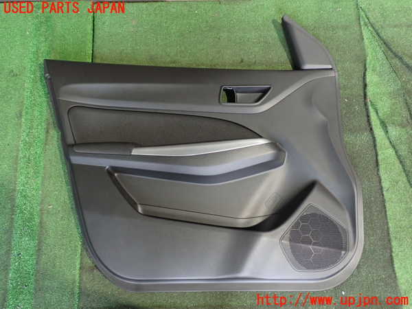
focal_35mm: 30
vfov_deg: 46.8
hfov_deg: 60.0
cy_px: 154
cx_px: 206
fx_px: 357
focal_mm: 5.4
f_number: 3.2
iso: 800
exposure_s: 1/15
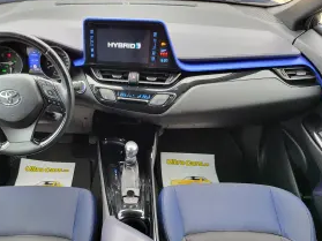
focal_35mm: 31
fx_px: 288
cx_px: 121
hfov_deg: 57.7
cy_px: 149
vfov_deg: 45.1
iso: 200
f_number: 1.8
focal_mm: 5
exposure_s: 1/50
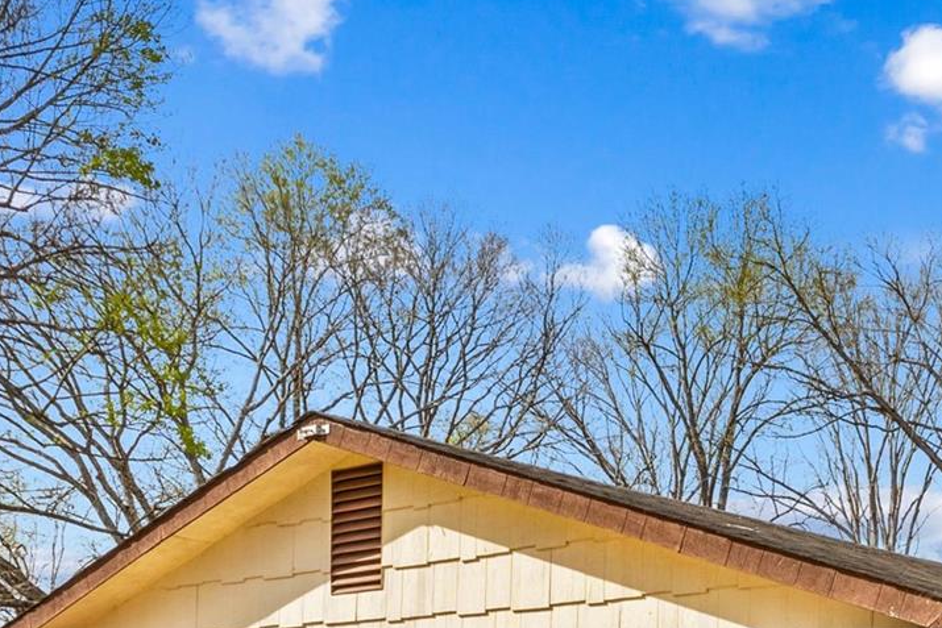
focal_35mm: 63
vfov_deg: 20.0
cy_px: 792
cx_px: 603
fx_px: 1649
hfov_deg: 31.7
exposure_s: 1/1000
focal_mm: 8.38
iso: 120
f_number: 2.8
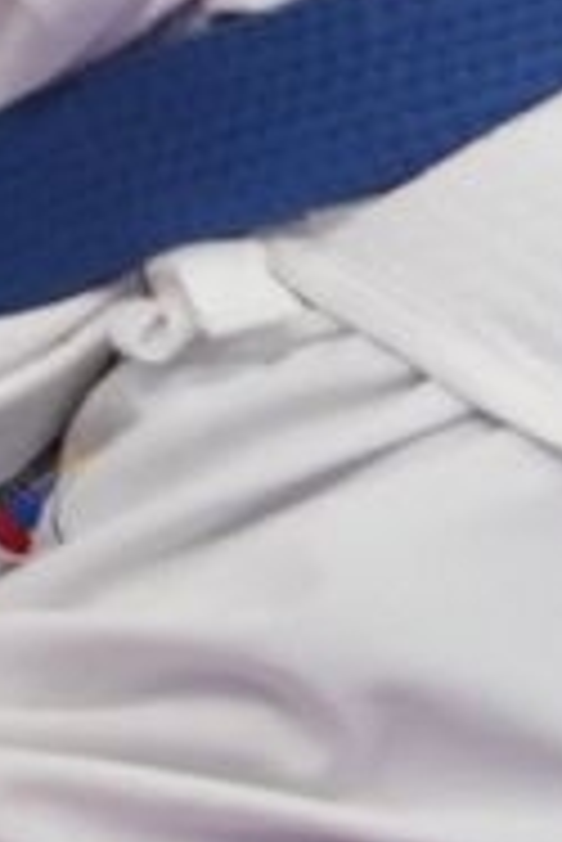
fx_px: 29869
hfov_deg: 1.1
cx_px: -1227
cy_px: -1292
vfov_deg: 1.6
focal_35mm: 1278
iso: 2000
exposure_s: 1/1000
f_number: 2.8
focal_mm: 133
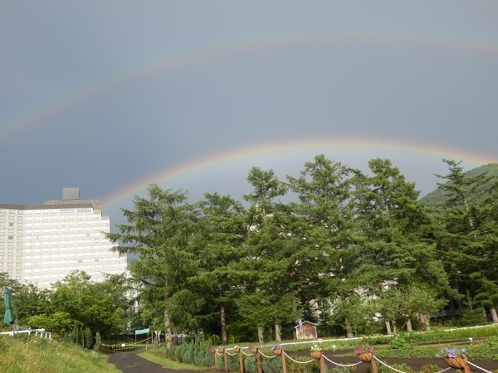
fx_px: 532
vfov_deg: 38.7
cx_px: 249
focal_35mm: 37
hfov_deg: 50.1
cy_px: 186
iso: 80
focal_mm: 6.6
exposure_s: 1/500
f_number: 3.6
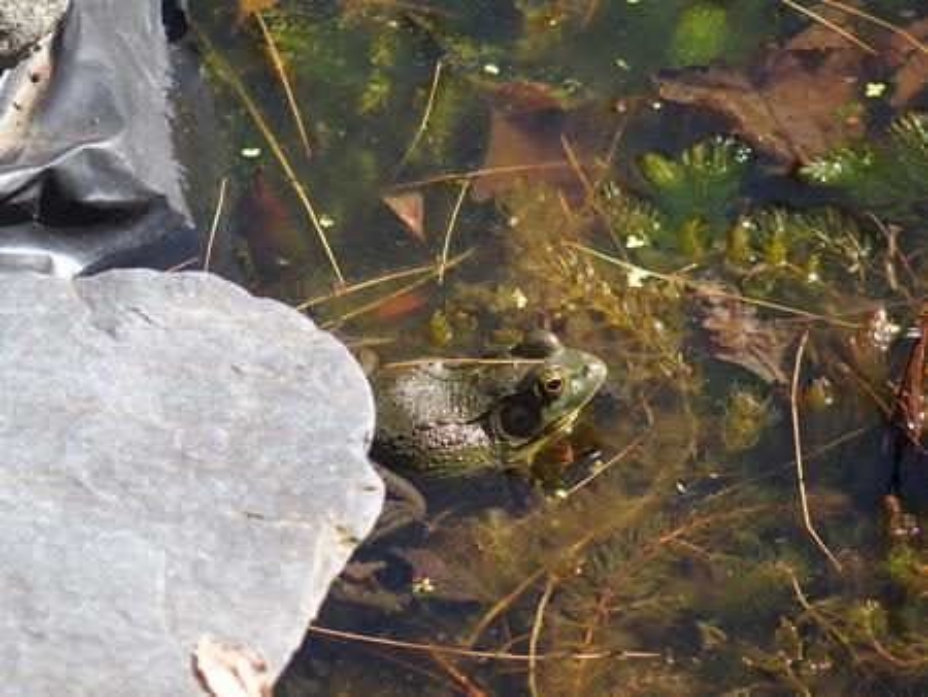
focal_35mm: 300
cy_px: 348
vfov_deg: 5.0
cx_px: 464
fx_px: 8047
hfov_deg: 6.6
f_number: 2.8
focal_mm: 64.3
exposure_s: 1/500
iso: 100
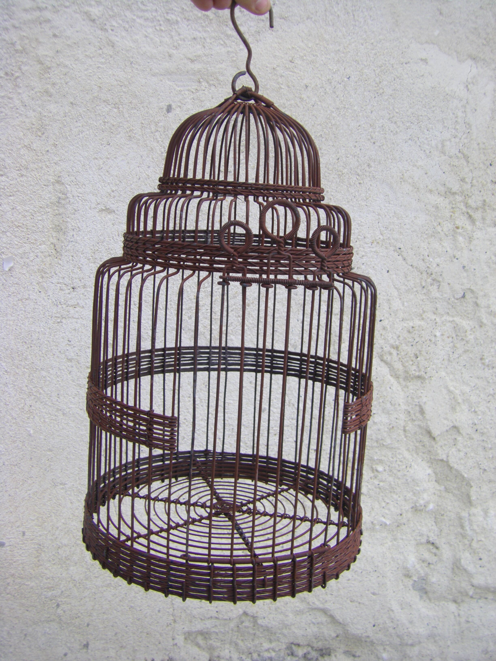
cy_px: 330
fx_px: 726
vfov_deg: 49.0
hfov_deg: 37.7
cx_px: 248
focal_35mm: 38
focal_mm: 6.3
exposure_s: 1/160
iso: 64
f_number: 3.5
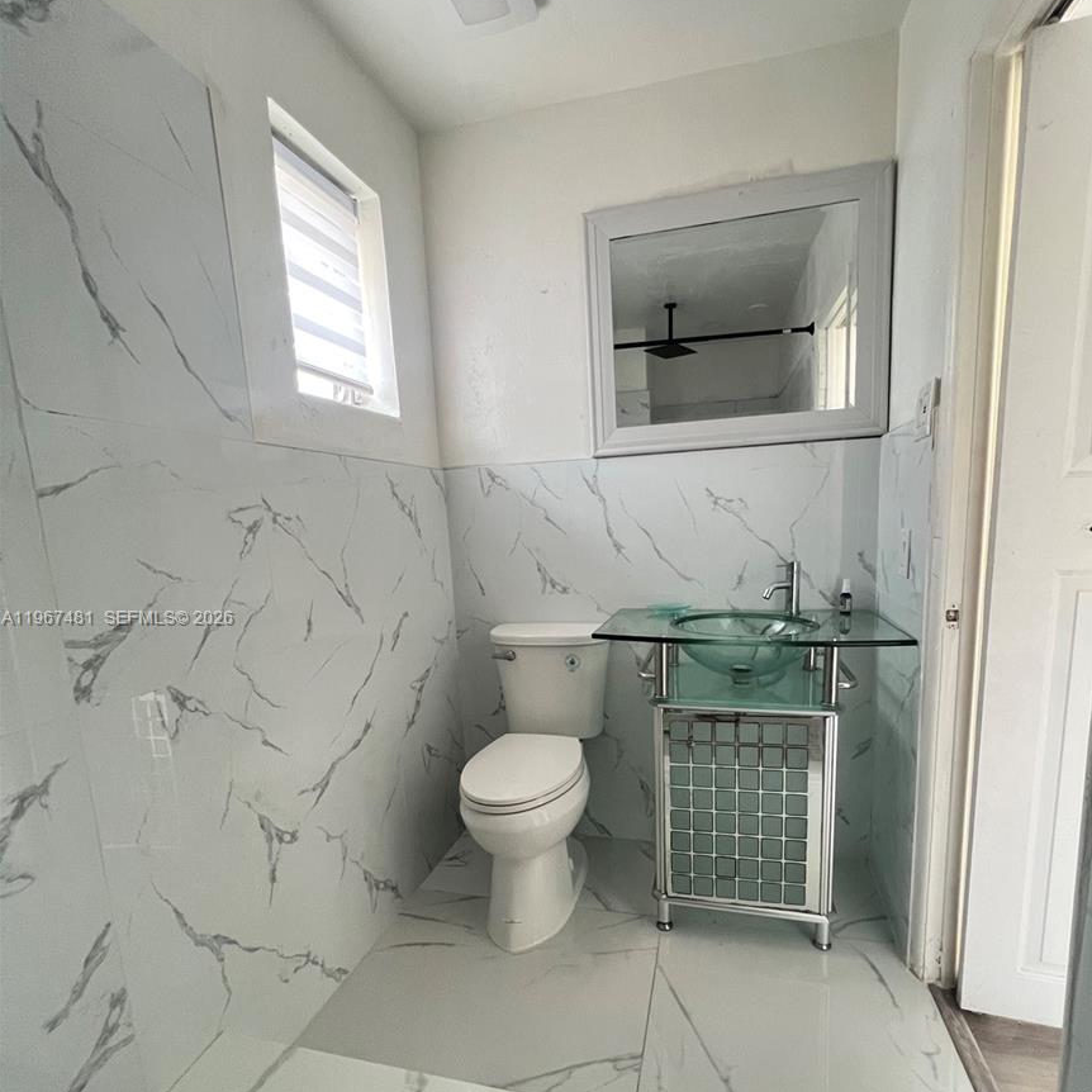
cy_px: 619
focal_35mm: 16
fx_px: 571
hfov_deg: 87.4
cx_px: 569
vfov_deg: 86.9
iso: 400
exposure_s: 1/60
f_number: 1.8
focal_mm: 1.57
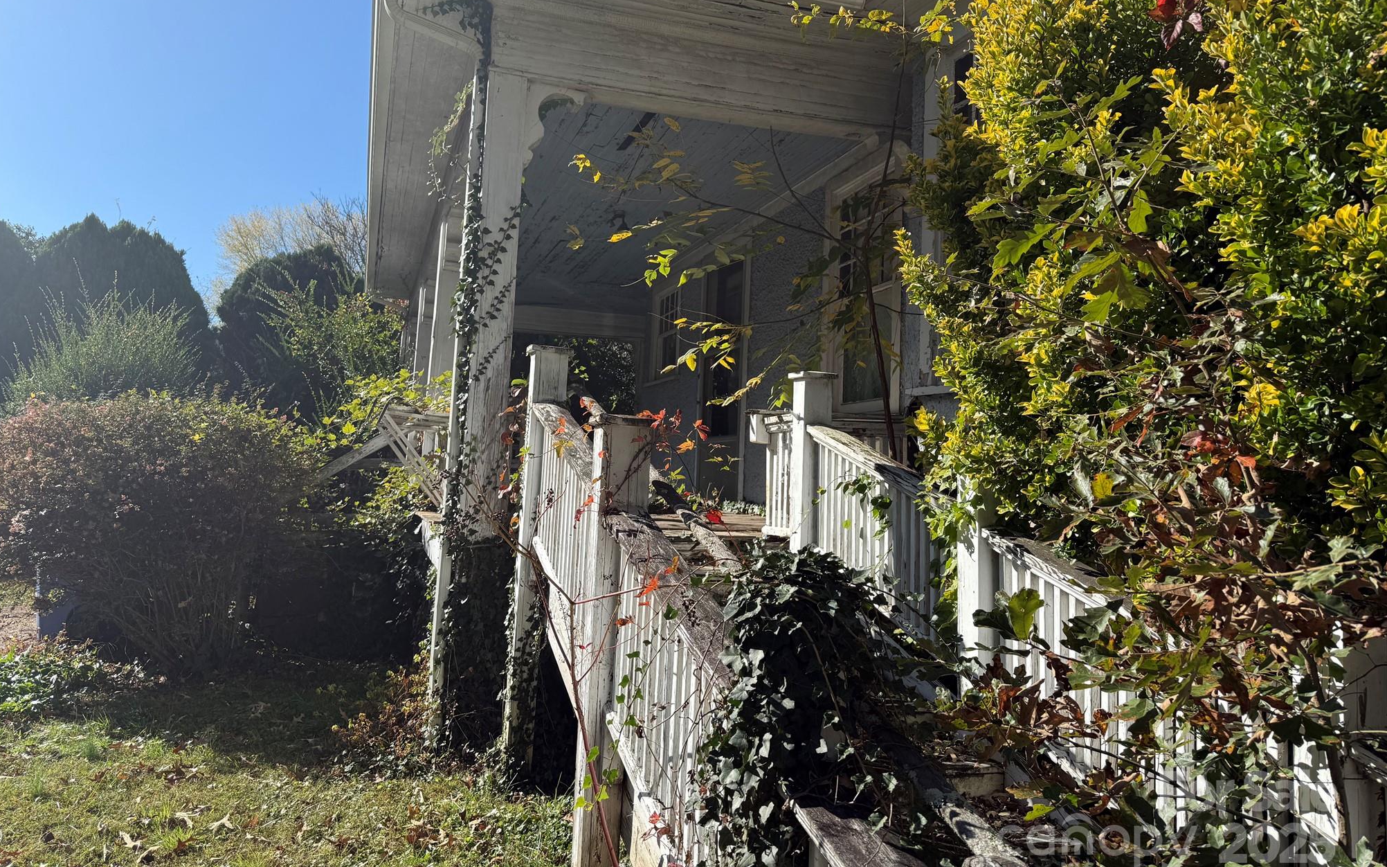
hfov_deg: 70.4
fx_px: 983
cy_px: 369
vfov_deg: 47.4
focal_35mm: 26
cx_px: 679
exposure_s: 1/2611
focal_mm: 6.76
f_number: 1.78
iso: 80
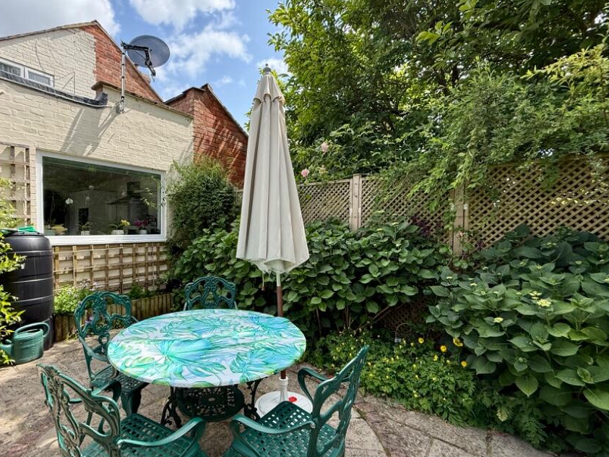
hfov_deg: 90.4
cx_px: 259
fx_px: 299
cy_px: 239
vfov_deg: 74.7
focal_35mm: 17
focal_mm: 2.22
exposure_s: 1/955
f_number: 2.2
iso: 64
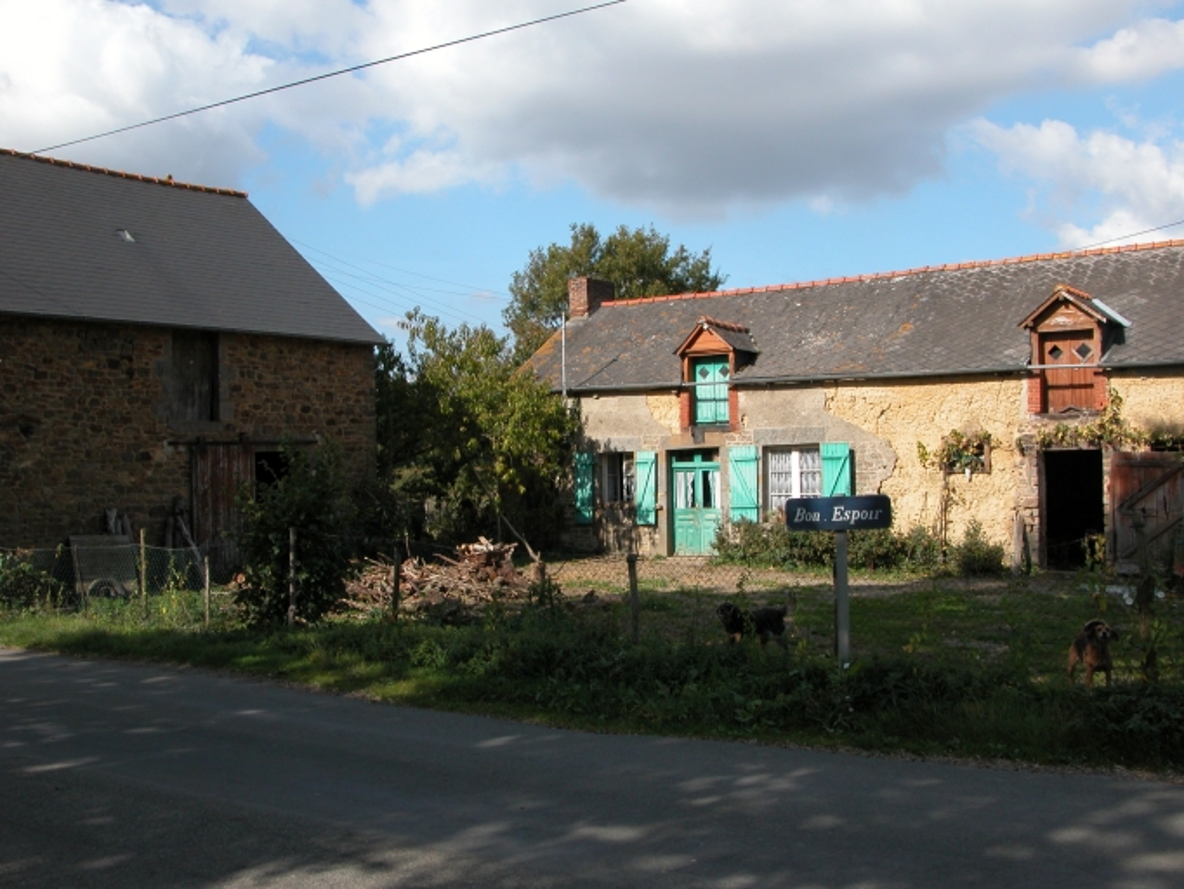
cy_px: 444
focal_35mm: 35
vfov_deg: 40.7
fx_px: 1198
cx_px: 592
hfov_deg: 52.6
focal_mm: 8.9
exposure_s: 1/293
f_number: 6.3
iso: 100
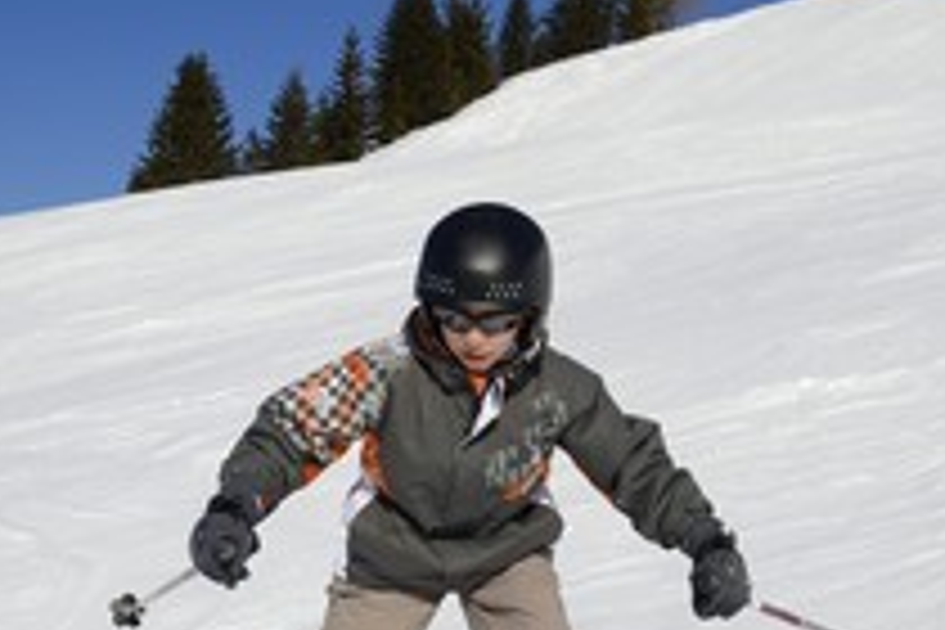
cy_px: 500
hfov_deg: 34.4
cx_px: 405
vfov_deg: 23.1
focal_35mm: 58
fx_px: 1522
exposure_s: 1/800
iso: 200
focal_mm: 29
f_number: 10
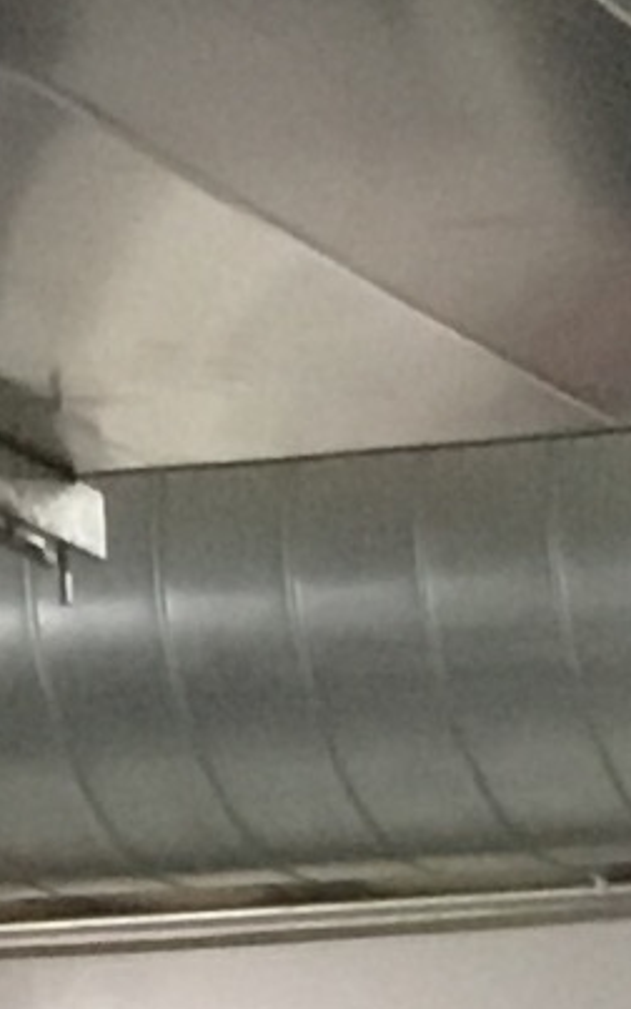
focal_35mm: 266
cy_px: 2884
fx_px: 7316
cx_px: 914
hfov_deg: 4.9
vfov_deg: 7.1
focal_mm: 3.3
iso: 200
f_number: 2.4
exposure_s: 1/30
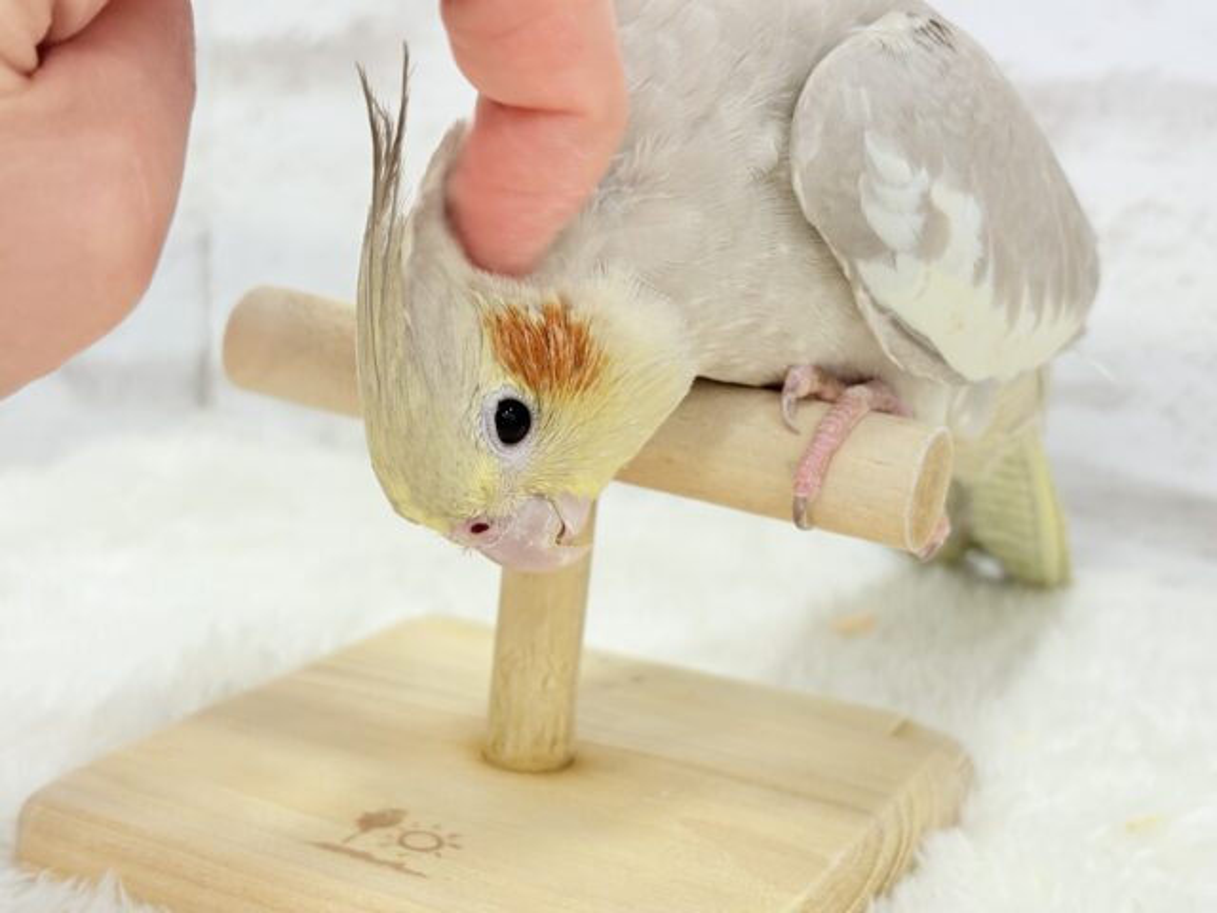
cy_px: 456
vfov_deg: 28.0
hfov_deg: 36.8
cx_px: 608
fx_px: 1828
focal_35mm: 52
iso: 50
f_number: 1.6
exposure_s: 1/50
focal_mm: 5.96
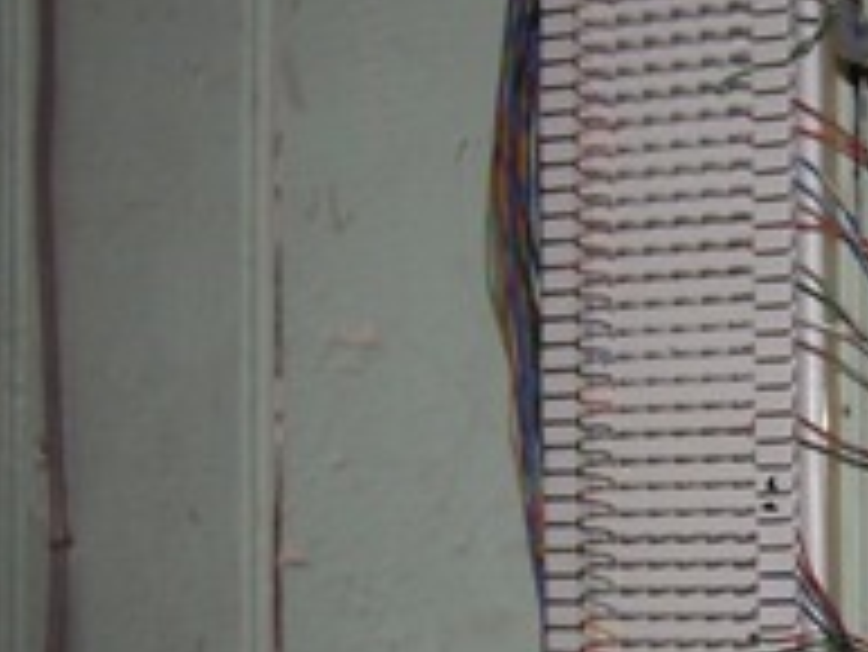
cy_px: 567
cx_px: 940
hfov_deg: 16.2
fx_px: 2961
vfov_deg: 12.5
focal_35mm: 118
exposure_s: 1/60
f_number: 2.8
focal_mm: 6.3
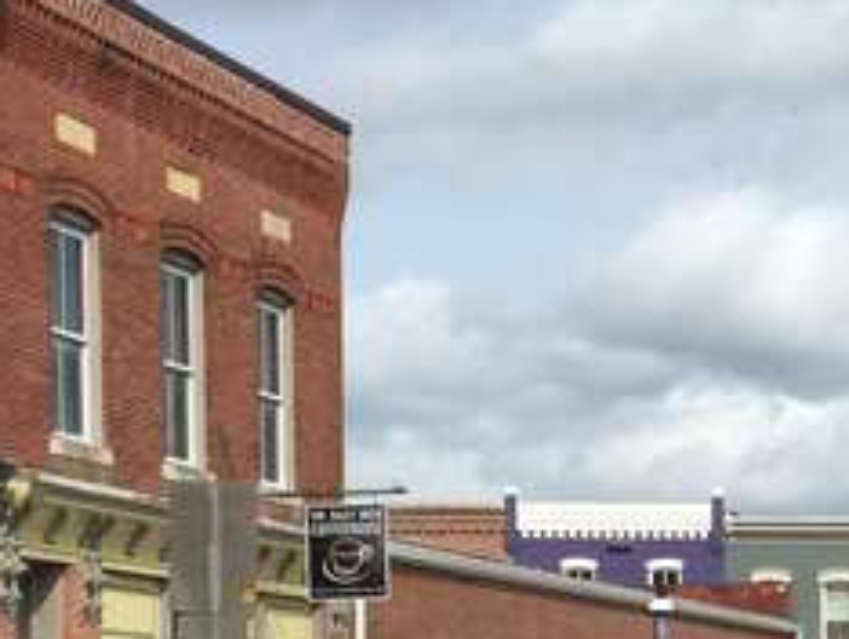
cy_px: 759
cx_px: 1030
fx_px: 2431
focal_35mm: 99
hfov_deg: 18.7
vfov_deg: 14.5
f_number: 2.2
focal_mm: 4.15
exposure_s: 1/2326
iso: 32
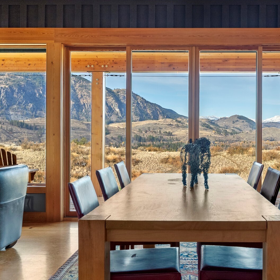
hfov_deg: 39.7
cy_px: 138
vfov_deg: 40.3
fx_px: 381
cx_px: 191
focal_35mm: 42
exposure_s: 1/50
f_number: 7.1
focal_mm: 30.5
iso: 400
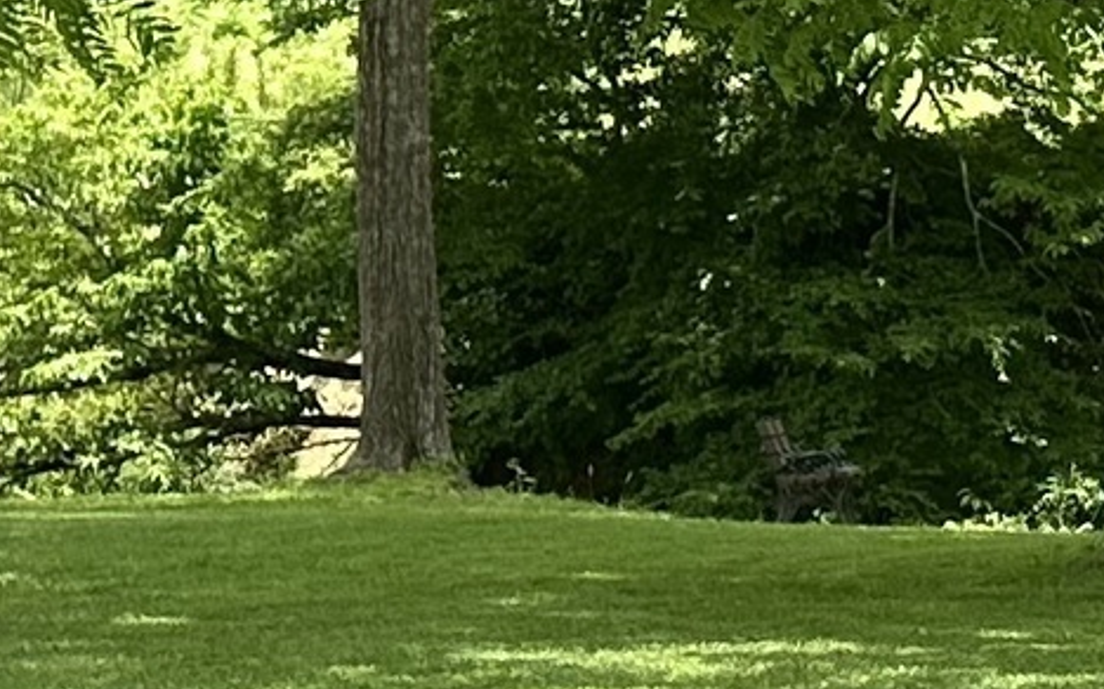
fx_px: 5022
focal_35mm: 167
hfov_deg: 11.3
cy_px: 427
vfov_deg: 7.8
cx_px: 2199
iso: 80
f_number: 1.78
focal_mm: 6.86
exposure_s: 1/1751
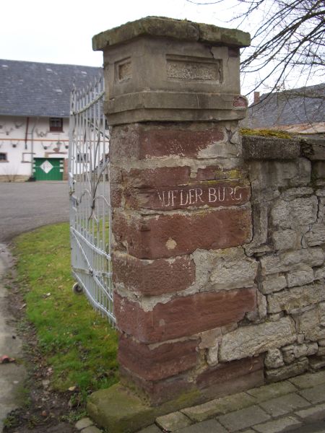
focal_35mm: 41
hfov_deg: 35.1
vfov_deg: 45.8
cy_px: 216
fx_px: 513
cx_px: 162
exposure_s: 1/160
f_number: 2.8
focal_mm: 6.8
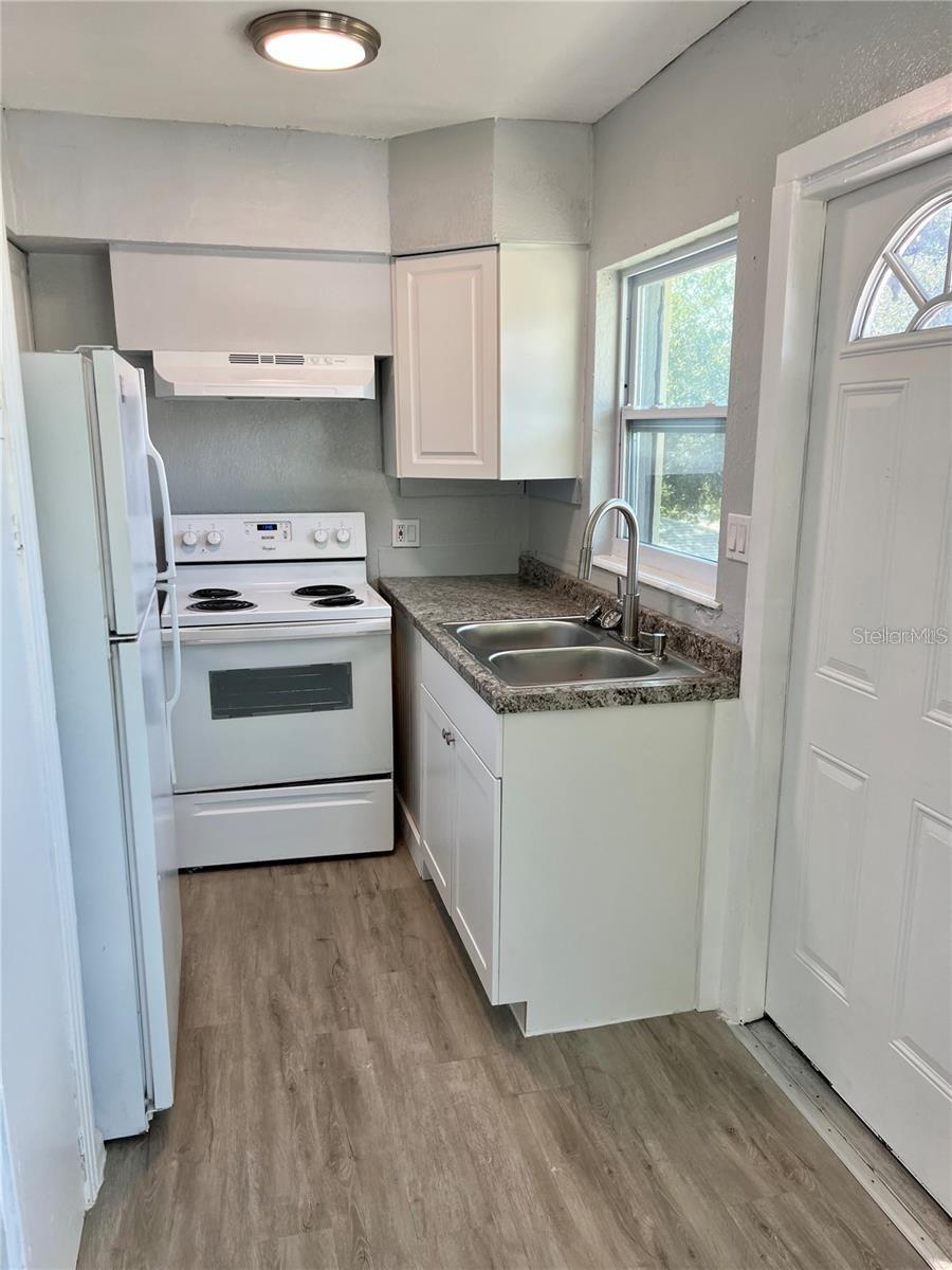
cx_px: 476
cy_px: 635
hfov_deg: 53.1
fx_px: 953
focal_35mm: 26
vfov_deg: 67.3
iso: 50
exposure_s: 1/163
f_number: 1.5
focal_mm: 5.7
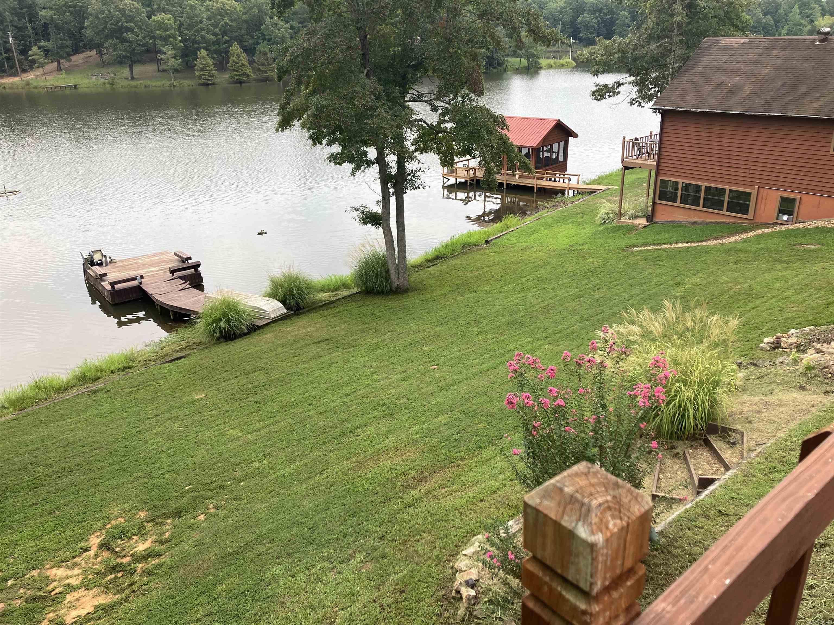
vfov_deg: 49.7
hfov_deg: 63.4
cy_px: 312
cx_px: 417
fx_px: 675
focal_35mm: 28
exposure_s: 1/578
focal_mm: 3.99
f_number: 1.8
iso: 32
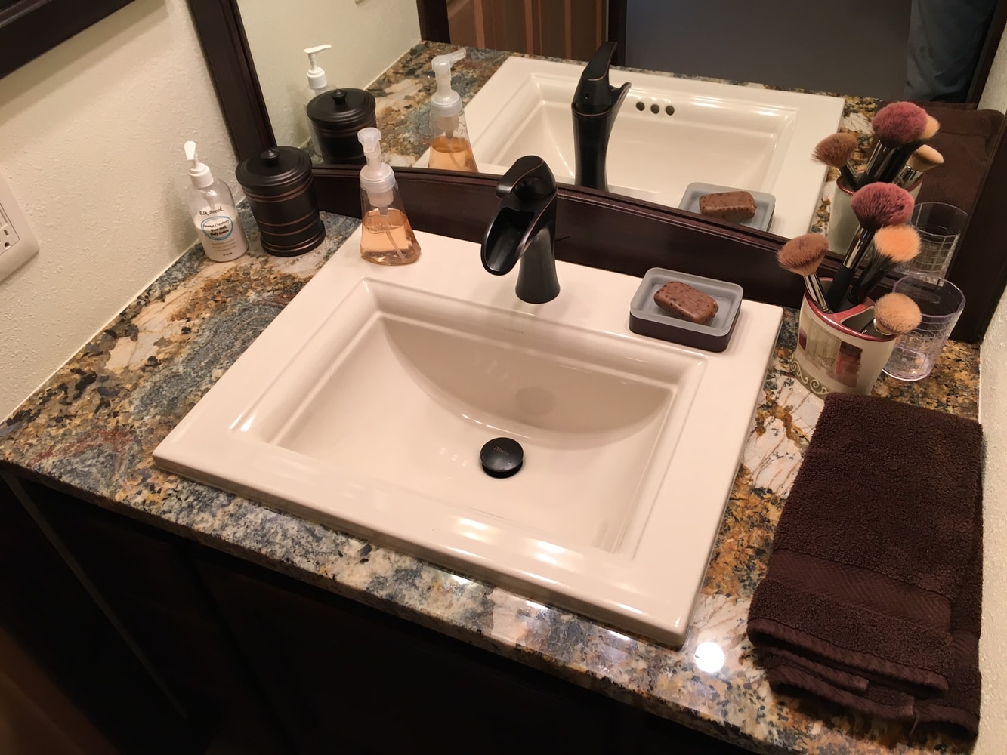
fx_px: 844
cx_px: 504
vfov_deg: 48.2
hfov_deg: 61.7
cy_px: 378
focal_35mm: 29
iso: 50
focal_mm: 4.15
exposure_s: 1/30
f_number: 2.2
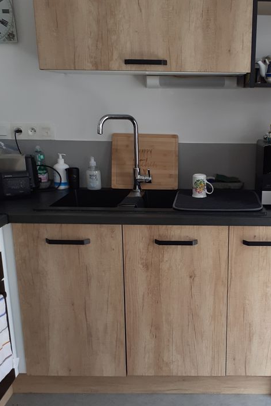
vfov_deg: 48.3
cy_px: 232
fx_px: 452
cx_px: 207
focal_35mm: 40
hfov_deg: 32.7
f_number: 1.9
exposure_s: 1/100
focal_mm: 3.6
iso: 64
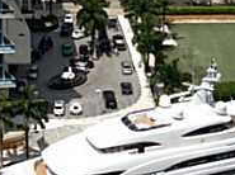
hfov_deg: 13.6
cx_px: -14
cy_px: -62
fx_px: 969
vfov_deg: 10.1
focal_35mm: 143
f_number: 2.4
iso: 64
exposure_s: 1/2088
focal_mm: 4.12
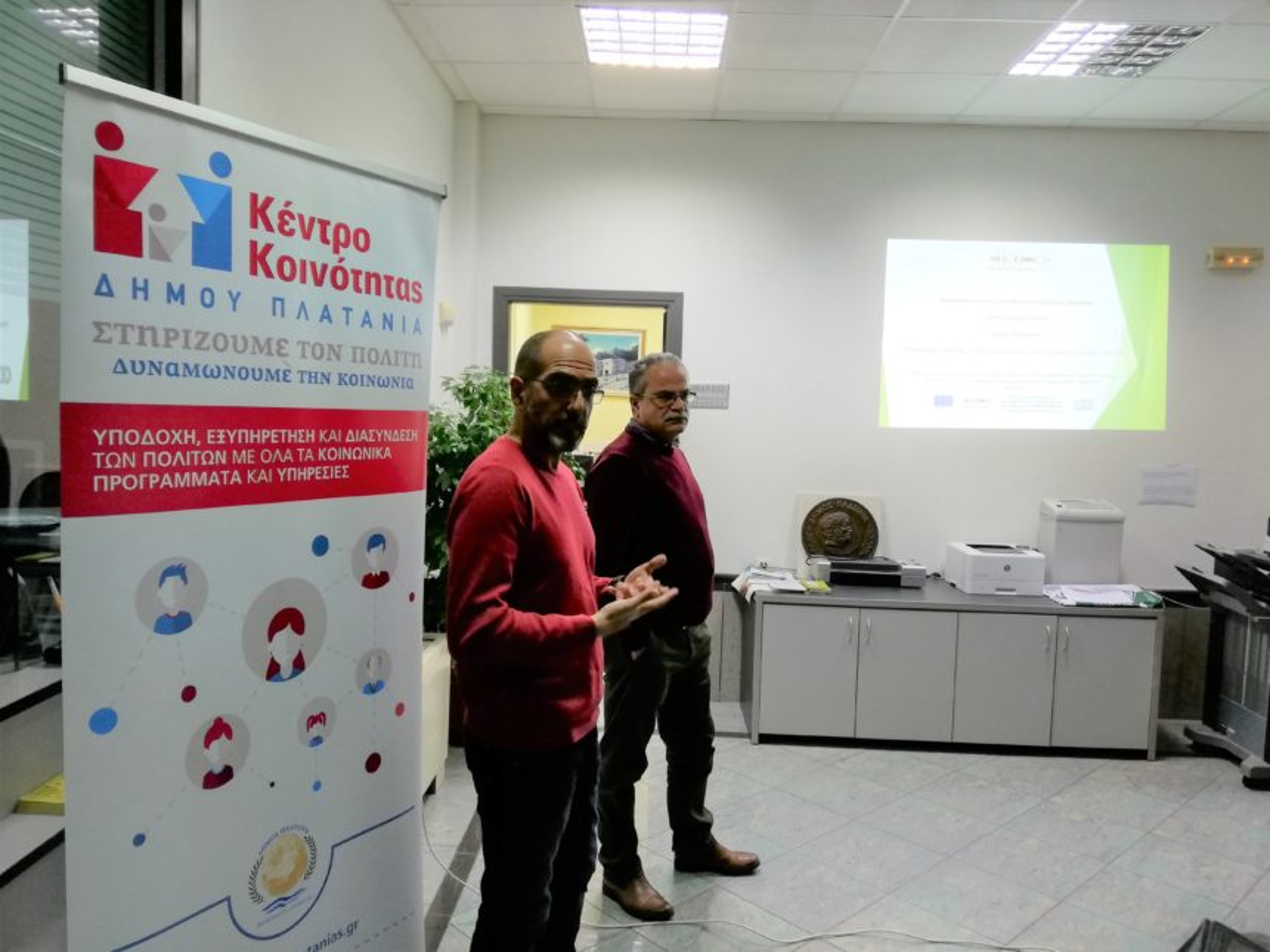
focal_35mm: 26
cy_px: 476
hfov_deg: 67.3
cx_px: 635
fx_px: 954
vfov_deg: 53.1
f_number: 2.2
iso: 160
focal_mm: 3.81
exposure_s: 1/60
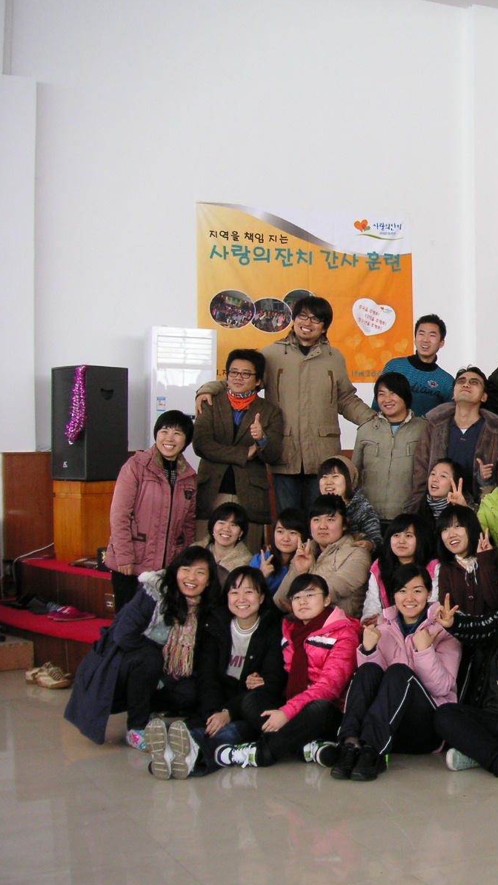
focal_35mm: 54
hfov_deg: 20.8
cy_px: 442
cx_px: 590
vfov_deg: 38.5
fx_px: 1267
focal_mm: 6.1
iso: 64
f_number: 2.8
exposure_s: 1/45
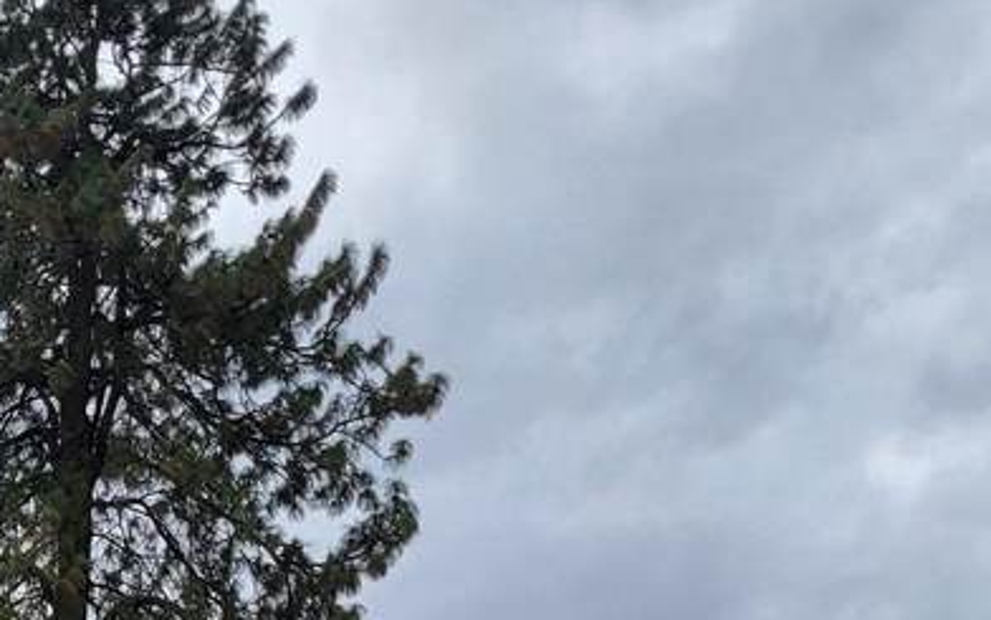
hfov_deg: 23.0
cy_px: 1108
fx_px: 2431
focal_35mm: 90
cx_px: 425
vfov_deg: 13.1
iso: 50
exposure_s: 1/1055
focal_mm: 4.25
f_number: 1.8
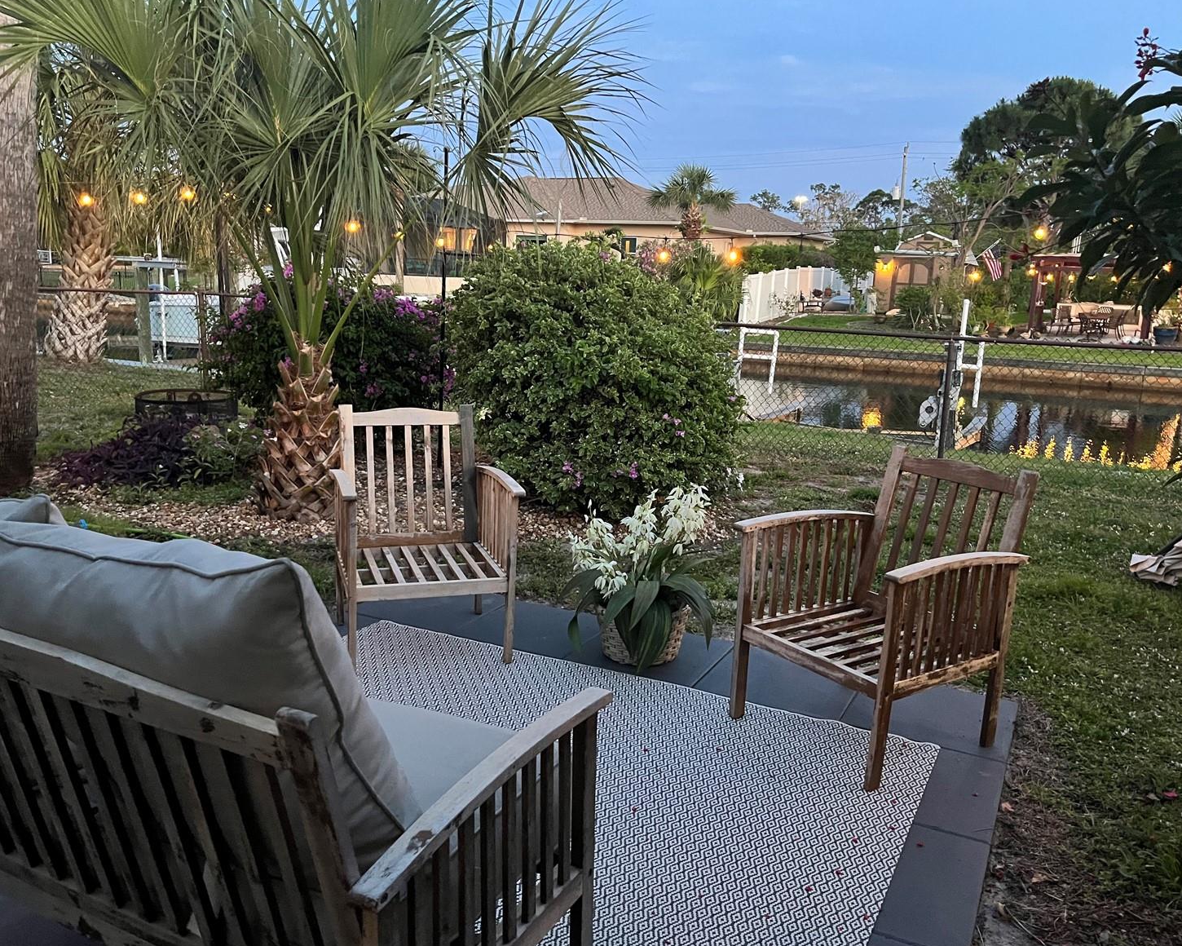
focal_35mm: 28
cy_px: 474
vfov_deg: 51.5
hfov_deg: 62.2
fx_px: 980
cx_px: 612
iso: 640
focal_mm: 5.1
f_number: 1.6
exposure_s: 1/30
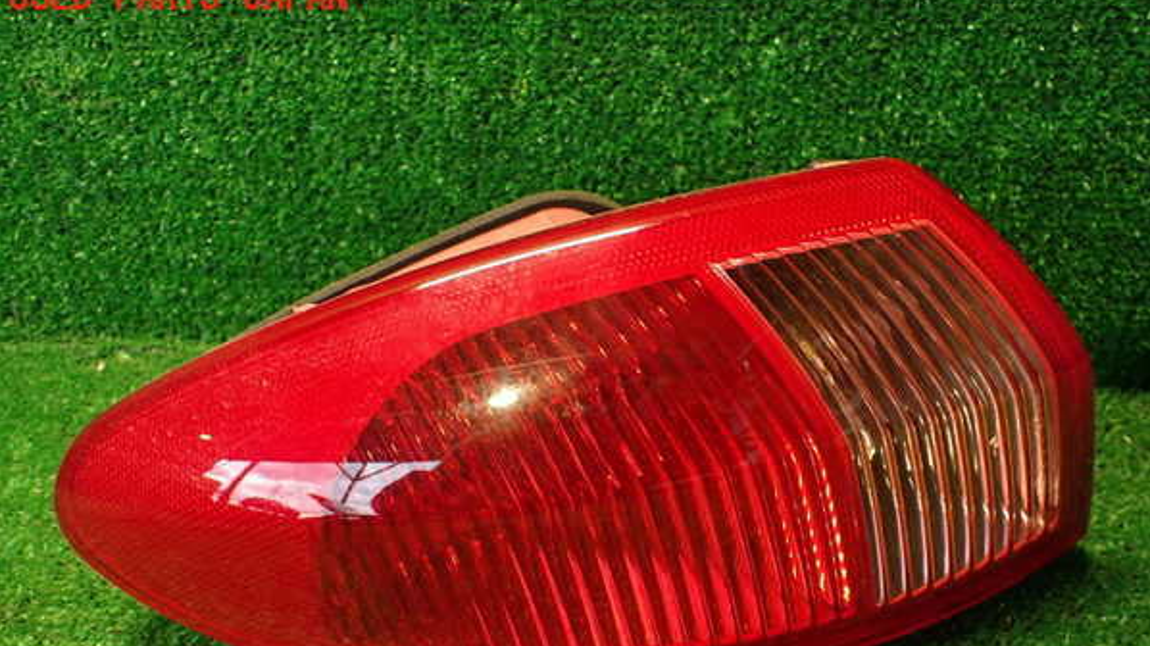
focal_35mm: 35
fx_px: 1067
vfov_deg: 33.5
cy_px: 406
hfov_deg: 56.6
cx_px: 575
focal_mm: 5.79
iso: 500
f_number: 2.4
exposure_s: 1/30
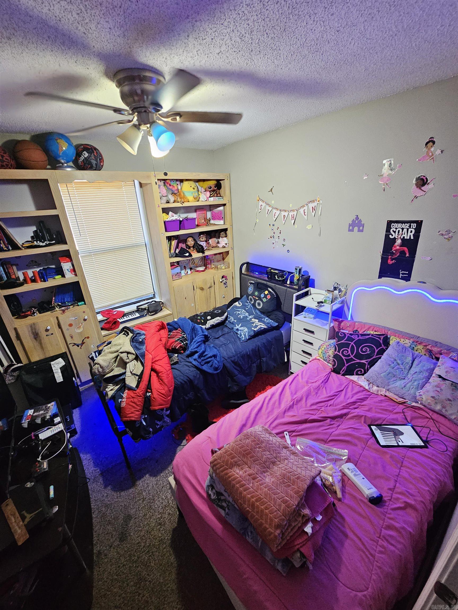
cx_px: 229
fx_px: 229
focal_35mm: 13
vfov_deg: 106.2
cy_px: 305
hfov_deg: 89.9
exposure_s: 1/24
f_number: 2.2
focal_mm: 2.2
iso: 800
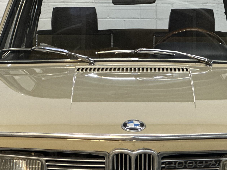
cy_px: 140
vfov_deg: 9.4
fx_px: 1036
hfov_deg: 12.5
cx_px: 136
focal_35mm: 158
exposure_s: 1/20
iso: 320
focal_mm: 9
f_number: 2.8
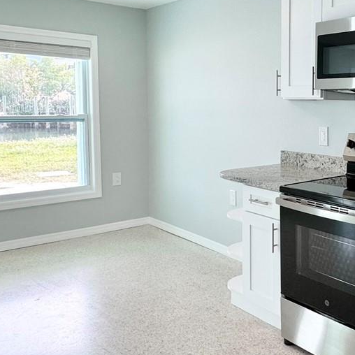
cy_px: 140
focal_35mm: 39
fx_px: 453
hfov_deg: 38.9
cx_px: 339
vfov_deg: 42.6
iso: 80
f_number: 2.2
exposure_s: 1/120
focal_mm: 2.22
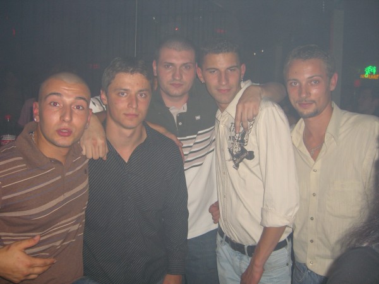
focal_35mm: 38
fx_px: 416
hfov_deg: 49.0
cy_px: 142
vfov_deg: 37.7
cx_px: 190
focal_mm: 7.9
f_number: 2.8
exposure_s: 1/60
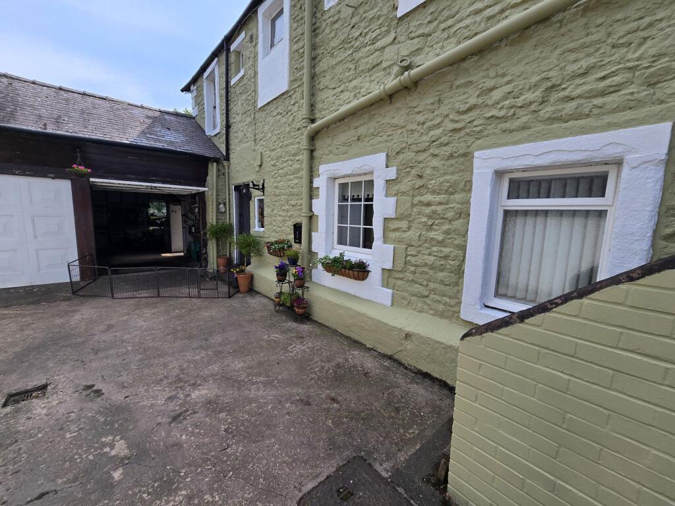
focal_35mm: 13
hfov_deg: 106.2
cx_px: 338
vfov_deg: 89.9
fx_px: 253
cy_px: 253
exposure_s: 1/1677
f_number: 2.2
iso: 50
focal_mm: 2.2
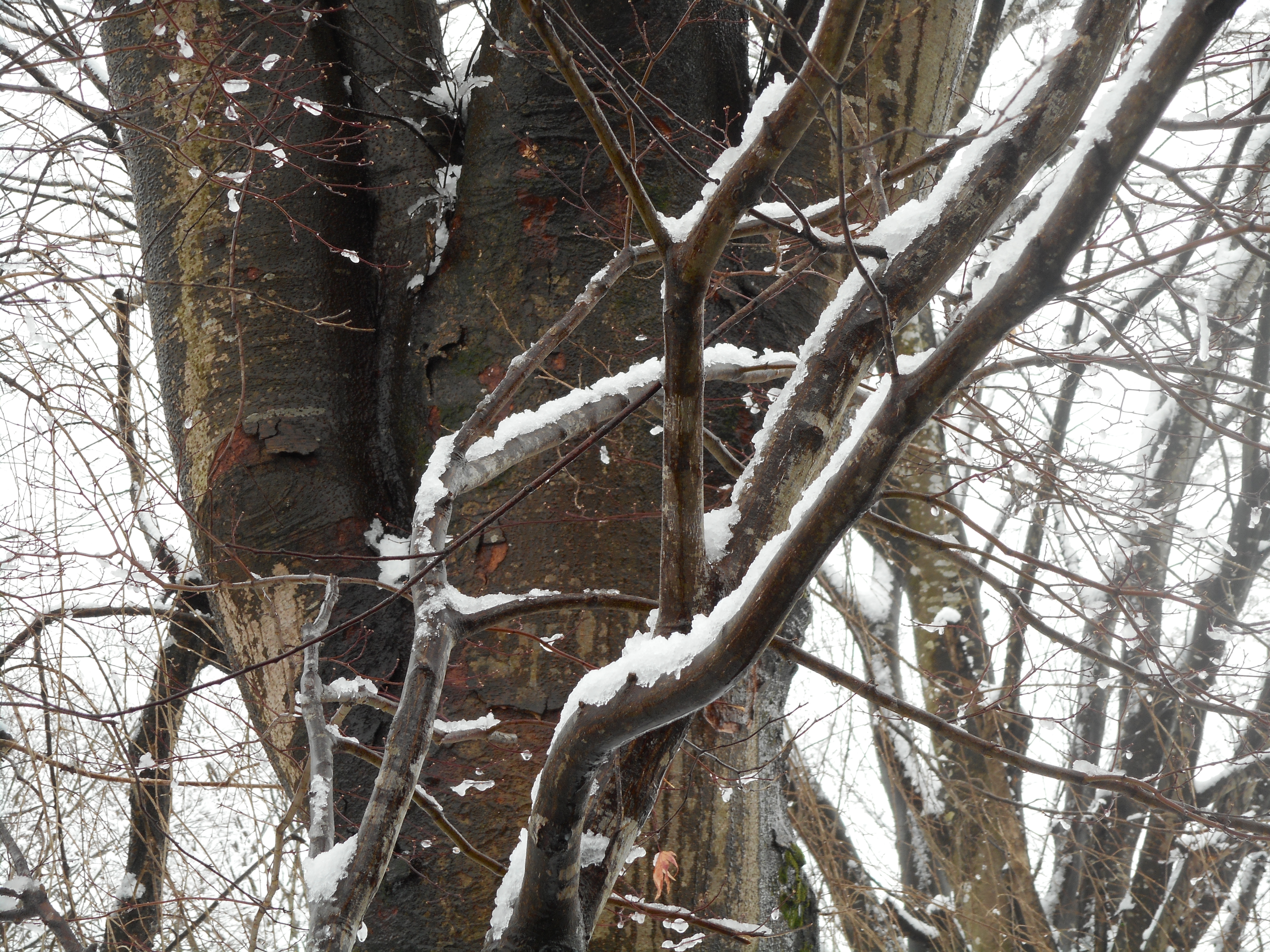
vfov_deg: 14.5
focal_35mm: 102
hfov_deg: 19.3
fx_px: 3742
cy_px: 476
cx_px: 635
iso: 80
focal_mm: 18.2
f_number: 5.8
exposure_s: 1/60
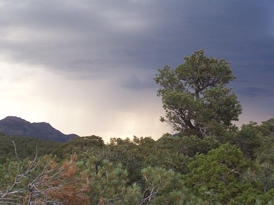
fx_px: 593
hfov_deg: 26.0
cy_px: 102
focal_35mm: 75
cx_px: 137
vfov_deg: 19.6
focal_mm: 12.4
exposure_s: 1/45
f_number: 3.2
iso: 140
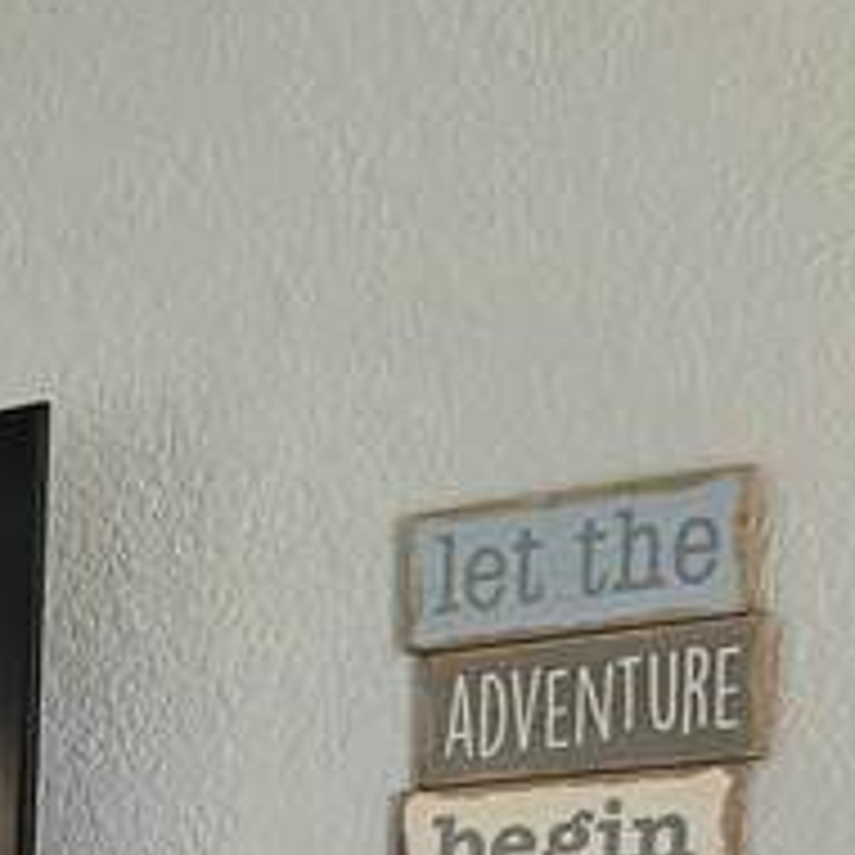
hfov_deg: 9.6
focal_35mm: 137
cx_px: -1773
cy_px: 1634
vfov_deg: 11.6
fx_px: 3828
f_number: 1.7
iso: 100
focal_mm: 6.3
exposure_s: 1/120
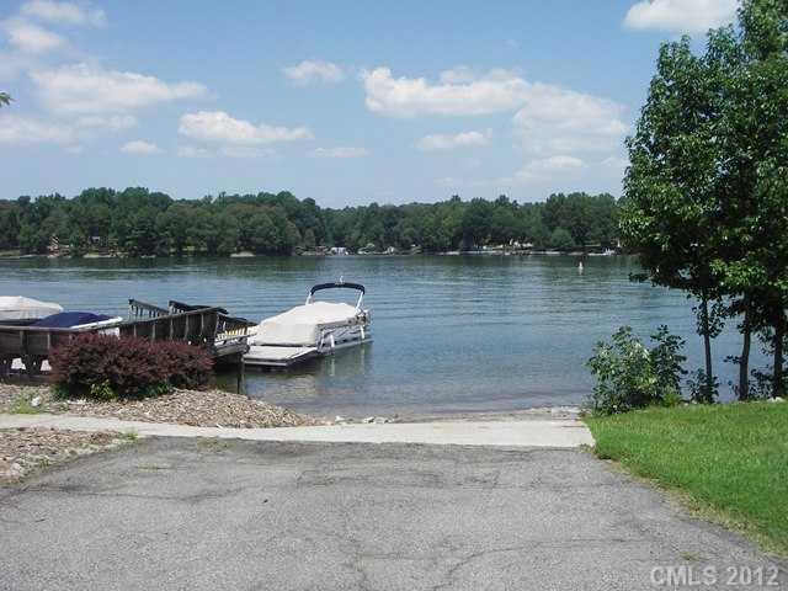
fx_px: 865
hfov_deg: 49.0
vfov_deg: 37.7
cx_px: 394
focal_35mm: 38
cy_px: 296
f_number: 6.6
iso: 50
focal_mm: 6.3
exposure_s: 1/200
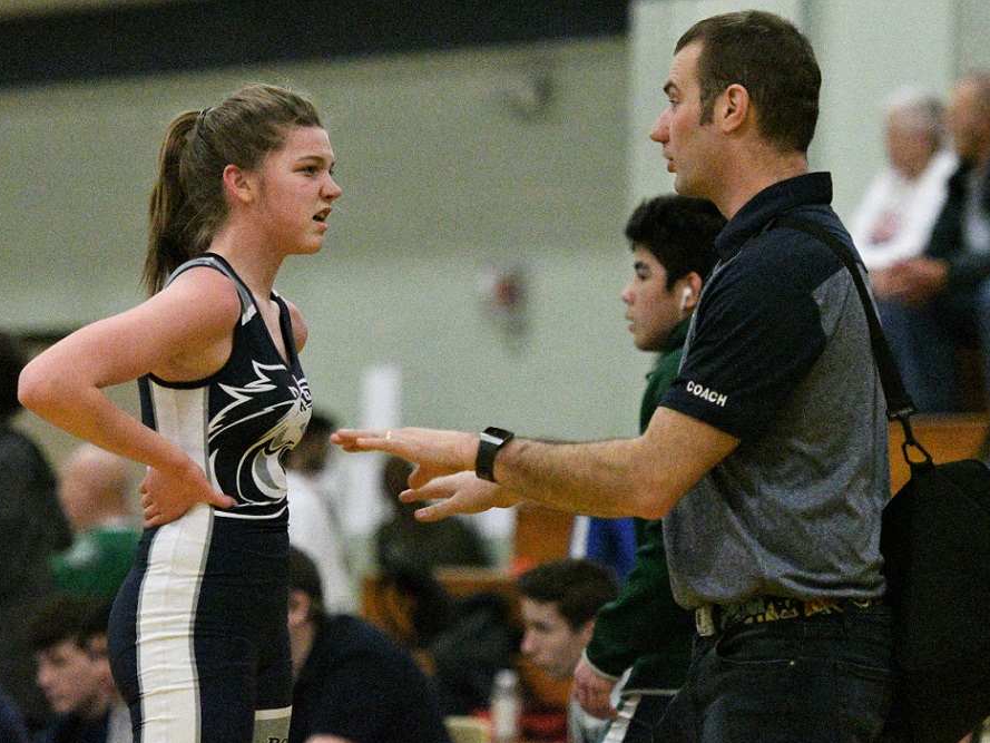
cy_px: 372
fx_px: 6766
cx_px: 481
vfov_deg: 6.3
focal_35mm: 237
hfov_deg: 8.4
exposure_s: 1/2000
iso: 32000
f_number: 2.8
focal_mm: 145
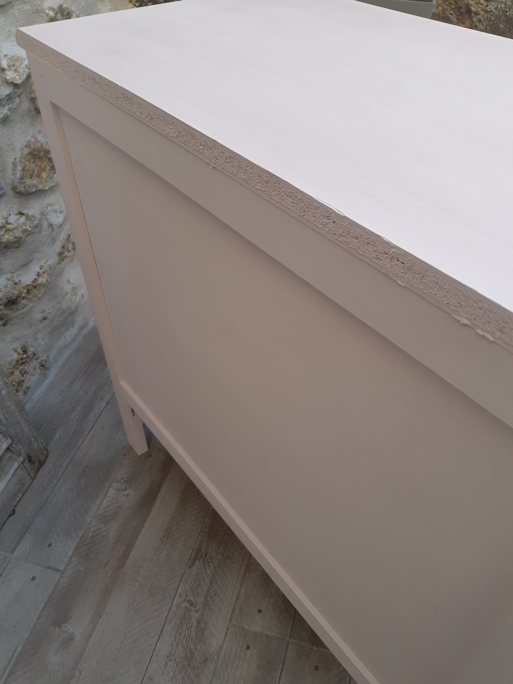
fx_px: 533
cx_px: 260
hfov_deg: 51.4
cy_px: 354
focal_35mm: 27
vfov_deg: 65.3
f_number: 1.7
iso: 40
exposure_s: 1/314
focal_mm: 3.93
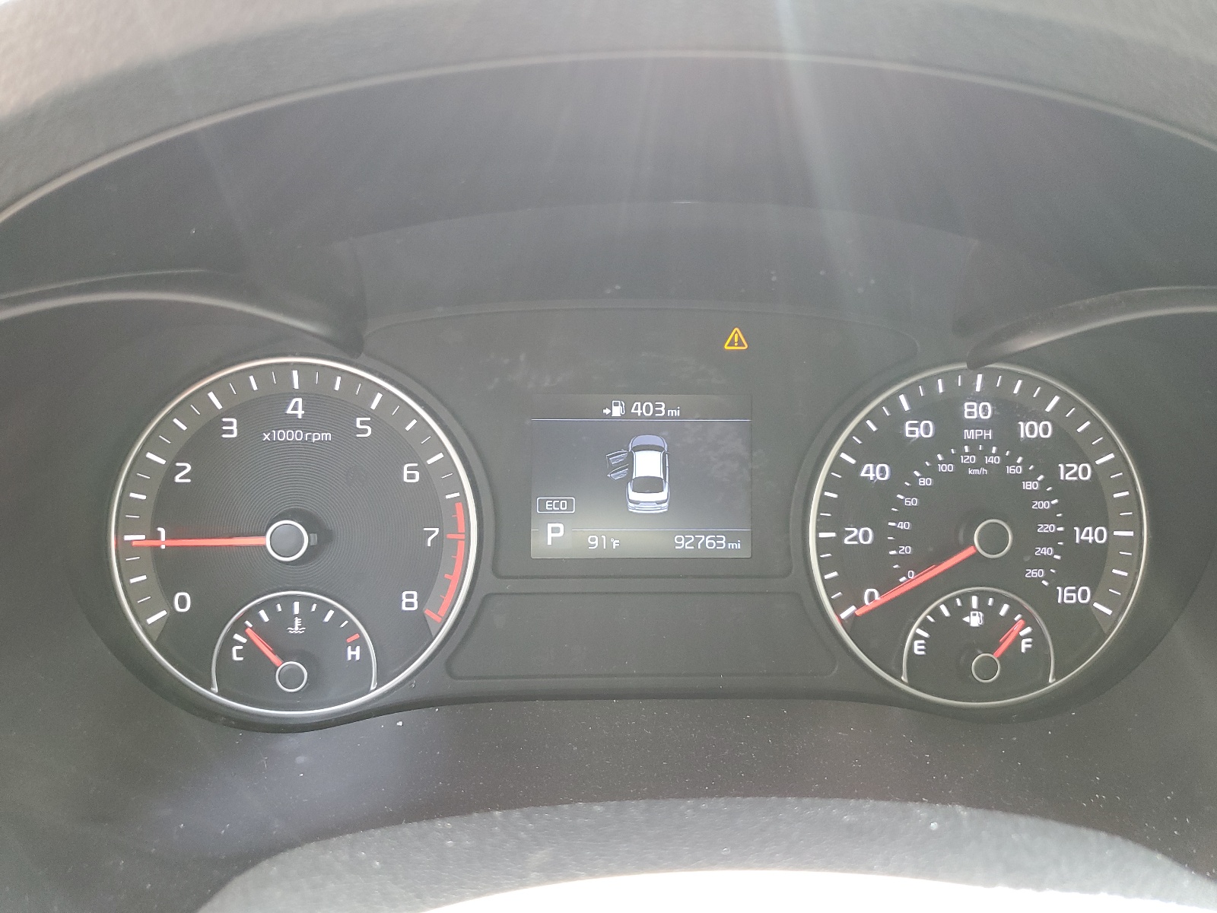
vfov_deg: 53.1
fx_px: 914
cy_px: 456
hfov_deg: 67.3
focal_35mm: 26
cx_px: 608
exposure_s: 1/60.2
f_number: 1.5
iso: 88
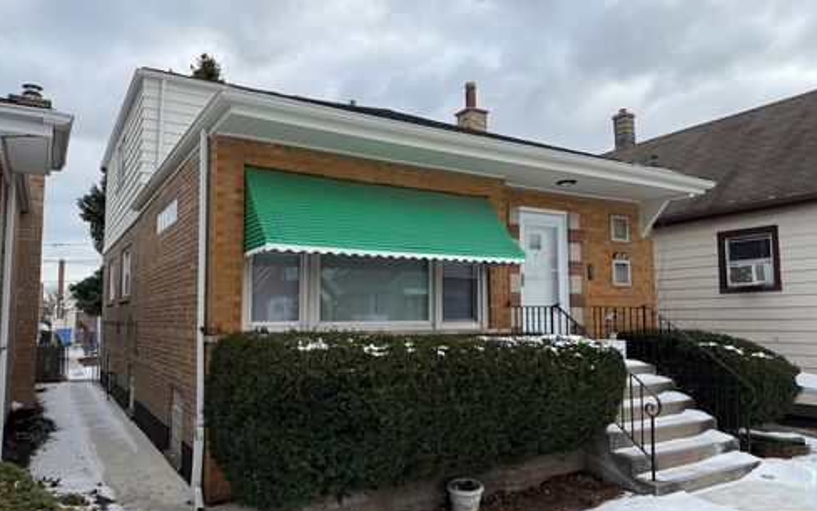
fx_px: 579
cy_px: 260
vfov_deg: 47.6
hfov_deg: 70.4
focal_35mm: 26
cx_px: 408
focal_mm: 6.76
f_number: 1.78
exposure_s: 1/3021
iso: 80
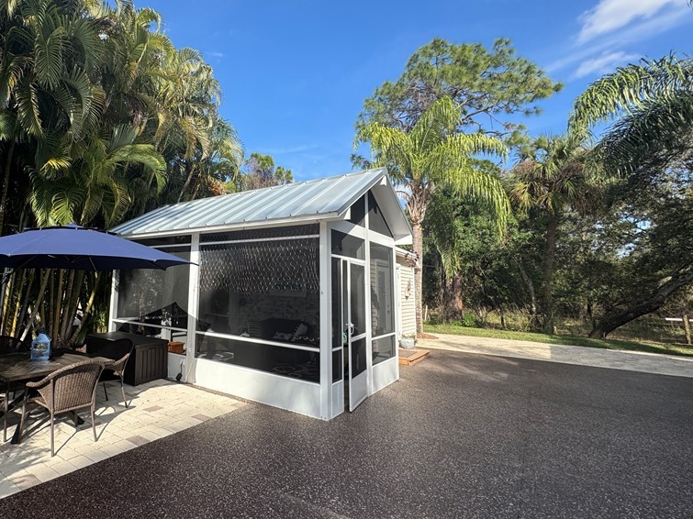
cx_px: 228
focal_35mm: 19
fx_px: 380
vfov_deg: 68.5
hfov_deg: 81.6
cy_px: 234
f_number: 2.2
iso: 50
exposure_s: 1/1006
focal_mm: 2.22
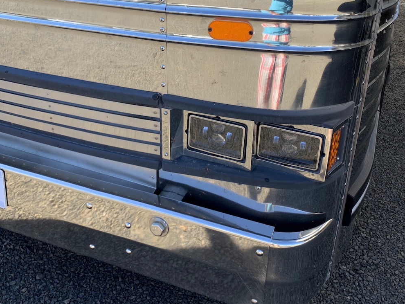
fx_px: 410
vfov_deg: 39.9
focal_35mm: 35
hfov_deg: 52.6
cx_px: 203
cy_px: 88
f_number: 1.8
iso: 25
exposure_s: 1/474
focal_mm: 4.25
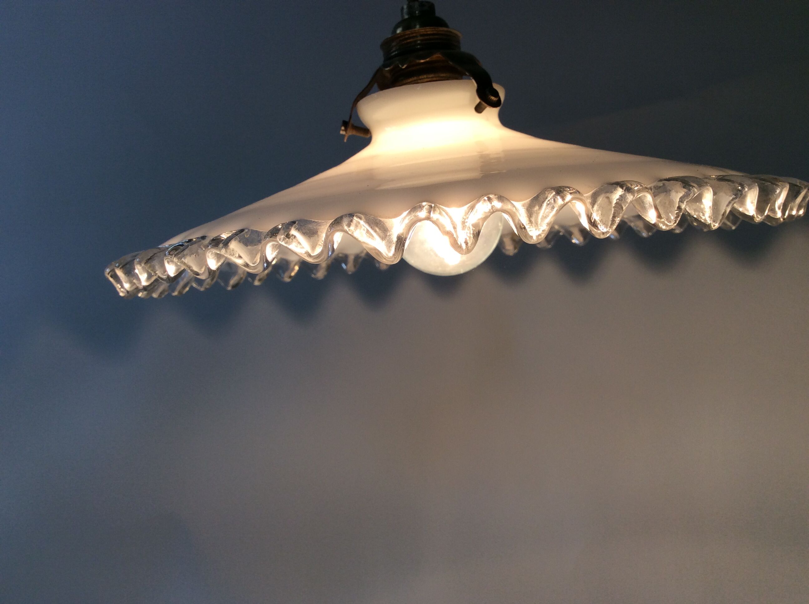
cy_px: 302
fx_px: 747
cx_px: 404
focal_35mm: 32
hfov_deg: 56.9
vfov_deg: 44.1
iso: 32
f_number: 2.4
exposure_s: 1/142
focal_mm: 3.3
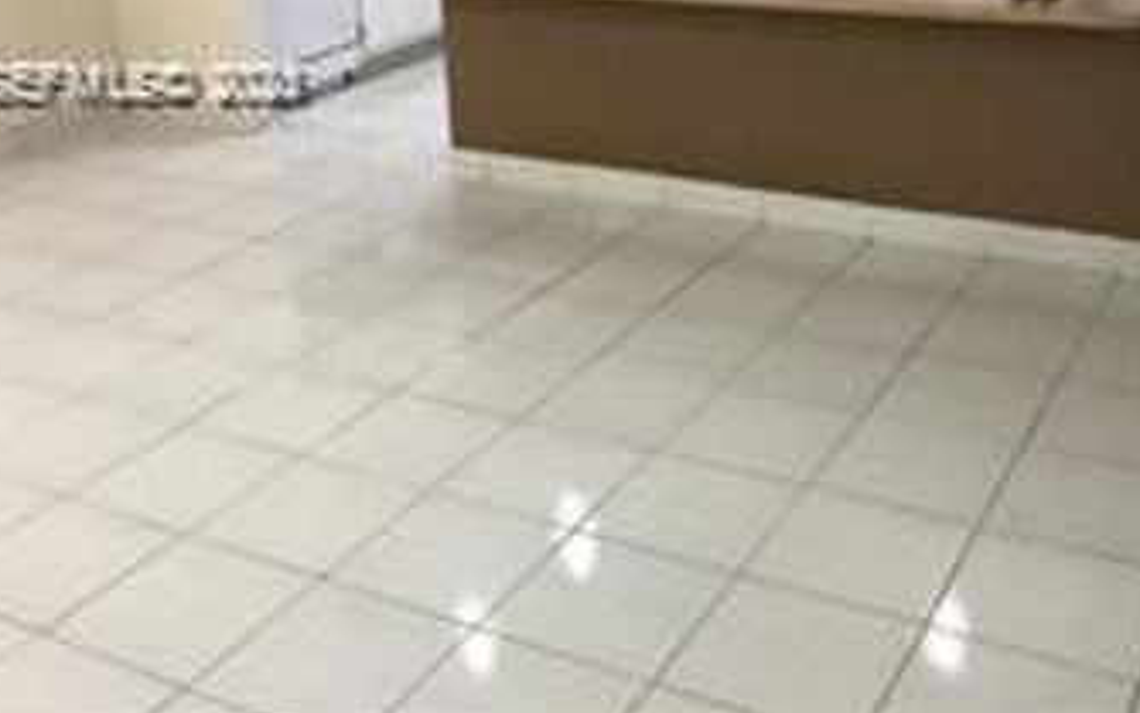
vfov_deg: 27.1
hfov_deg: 43.5
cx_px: 580
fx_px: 1430
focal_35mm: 46
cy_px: 84
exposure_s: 1/30
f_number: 2.2
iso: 50
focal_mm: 4.15
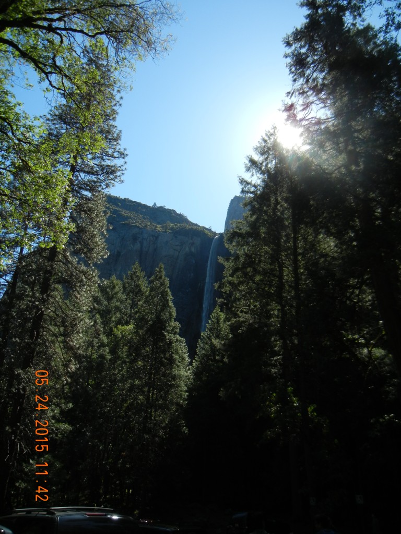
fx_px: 463
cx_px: 200
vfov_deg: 60.0
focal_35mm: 30
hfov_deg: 46.8
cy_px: 267
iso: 160
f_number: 3.5
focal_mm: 5.4
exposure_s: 1/832
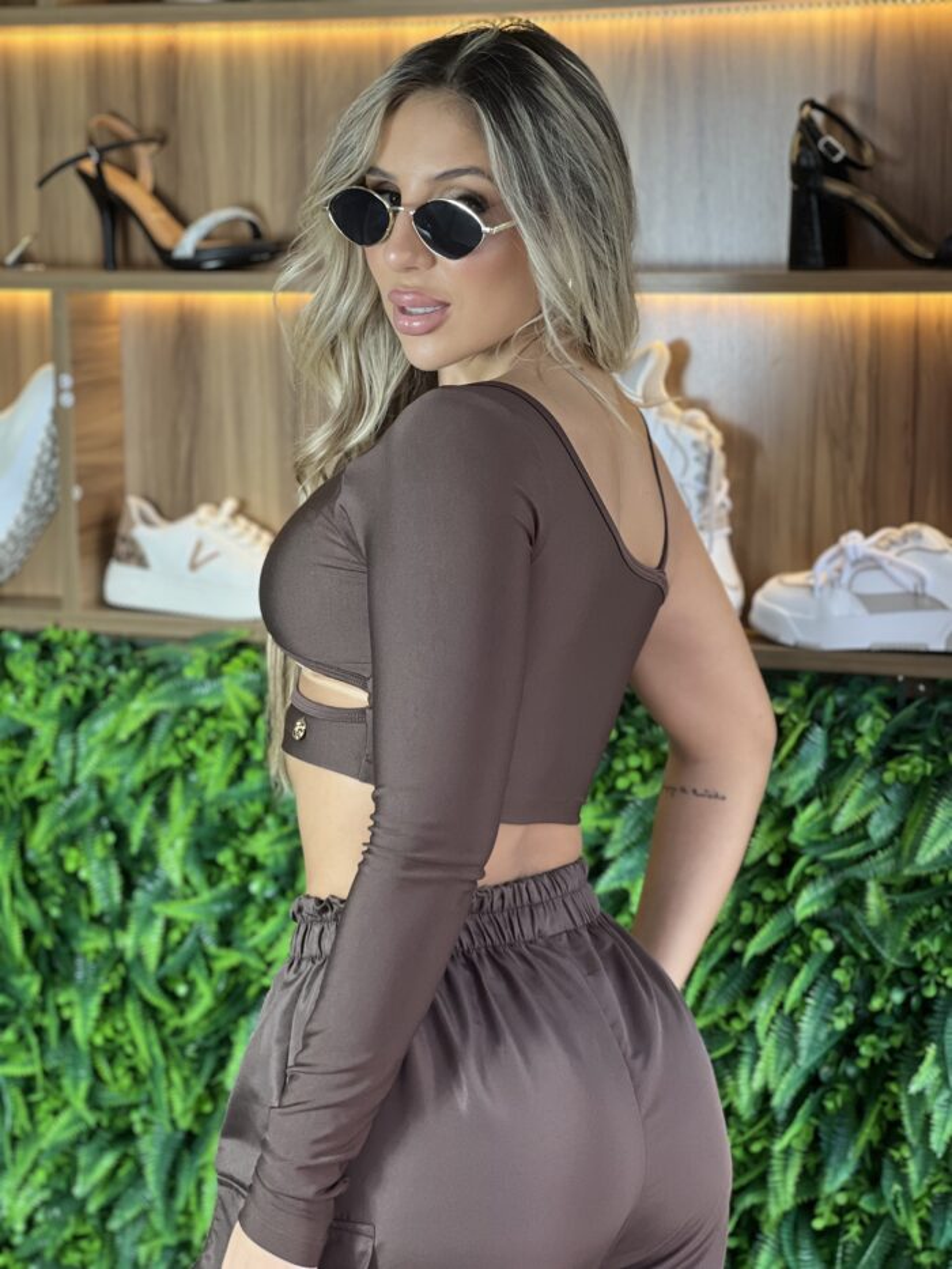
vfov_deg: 25.3
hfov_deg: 19.1
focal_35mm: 77
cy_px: 634
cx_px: 476
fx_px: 2823
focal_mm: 9
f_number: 2.8
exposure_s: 1/120
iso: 100
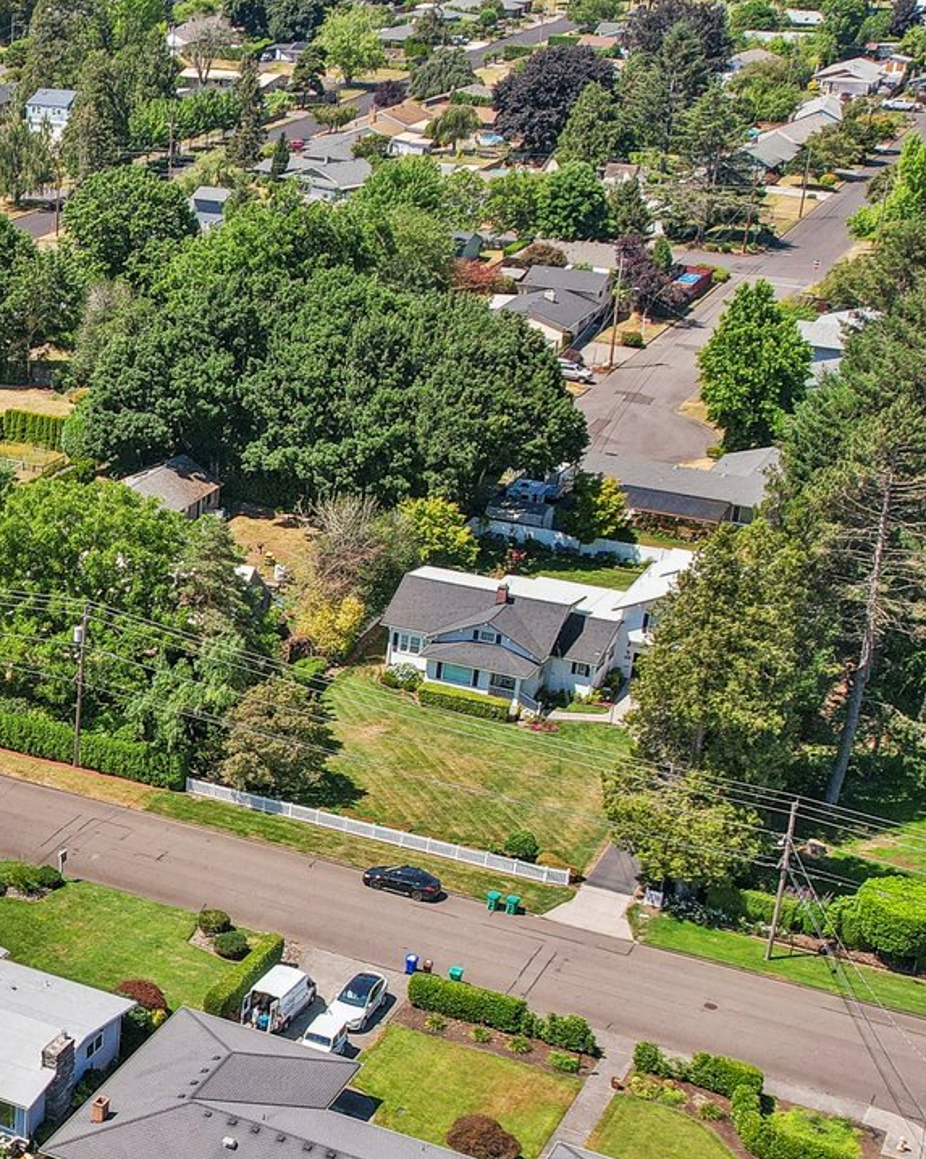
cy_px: 752
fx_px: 2022
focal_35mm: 59
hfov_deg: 23.4
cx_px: -213
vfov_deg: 31.8
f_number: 2.8
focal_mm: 8.4
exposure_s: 1/400
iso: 120
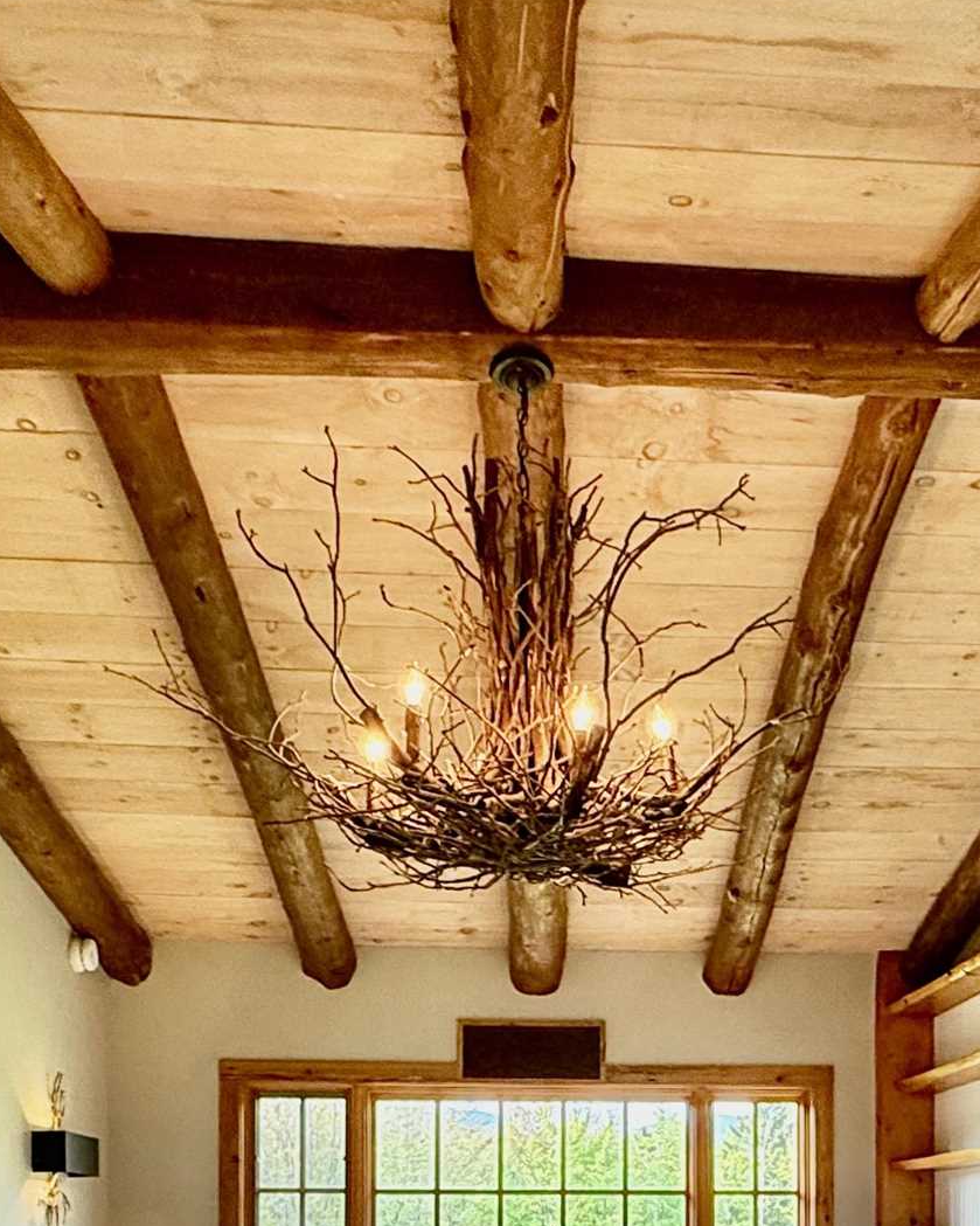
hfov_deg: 36.9
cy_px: 1203
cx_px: 662
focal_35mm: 40
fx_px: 1450
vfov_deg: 40.6
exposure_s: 1/120
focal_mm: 2.22
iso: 200
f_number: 2.2
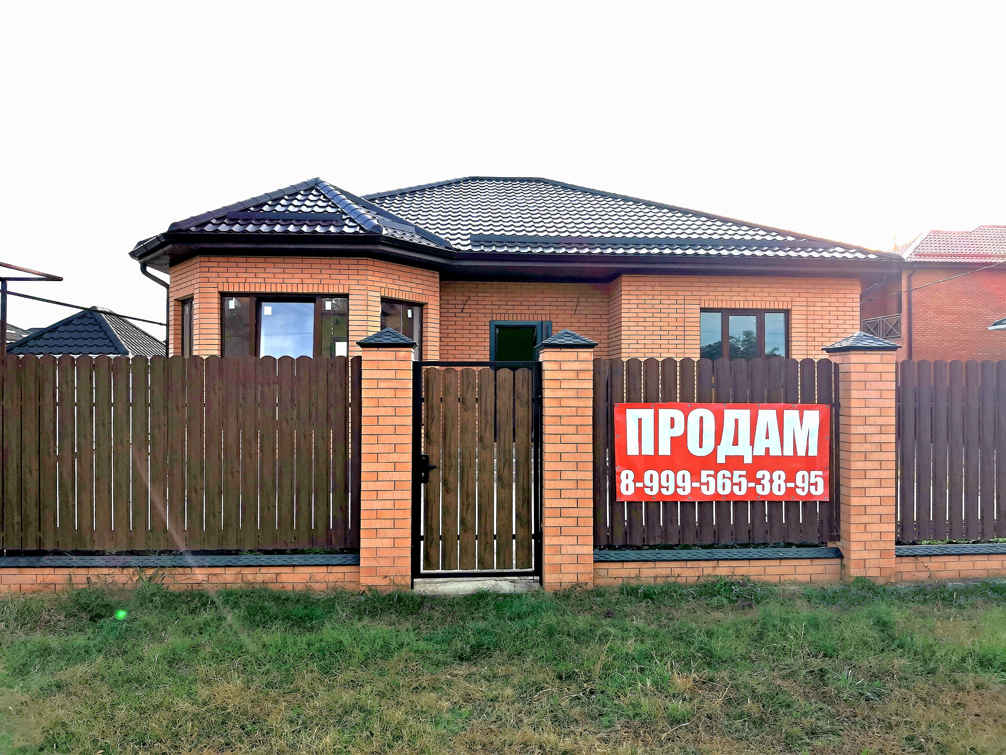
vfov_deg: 53.1
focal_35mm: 26
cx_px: 503
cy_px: 378
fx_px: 756
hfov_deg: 67.3
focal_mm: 4.66
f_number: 1.4
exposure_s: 1/4950
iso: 50
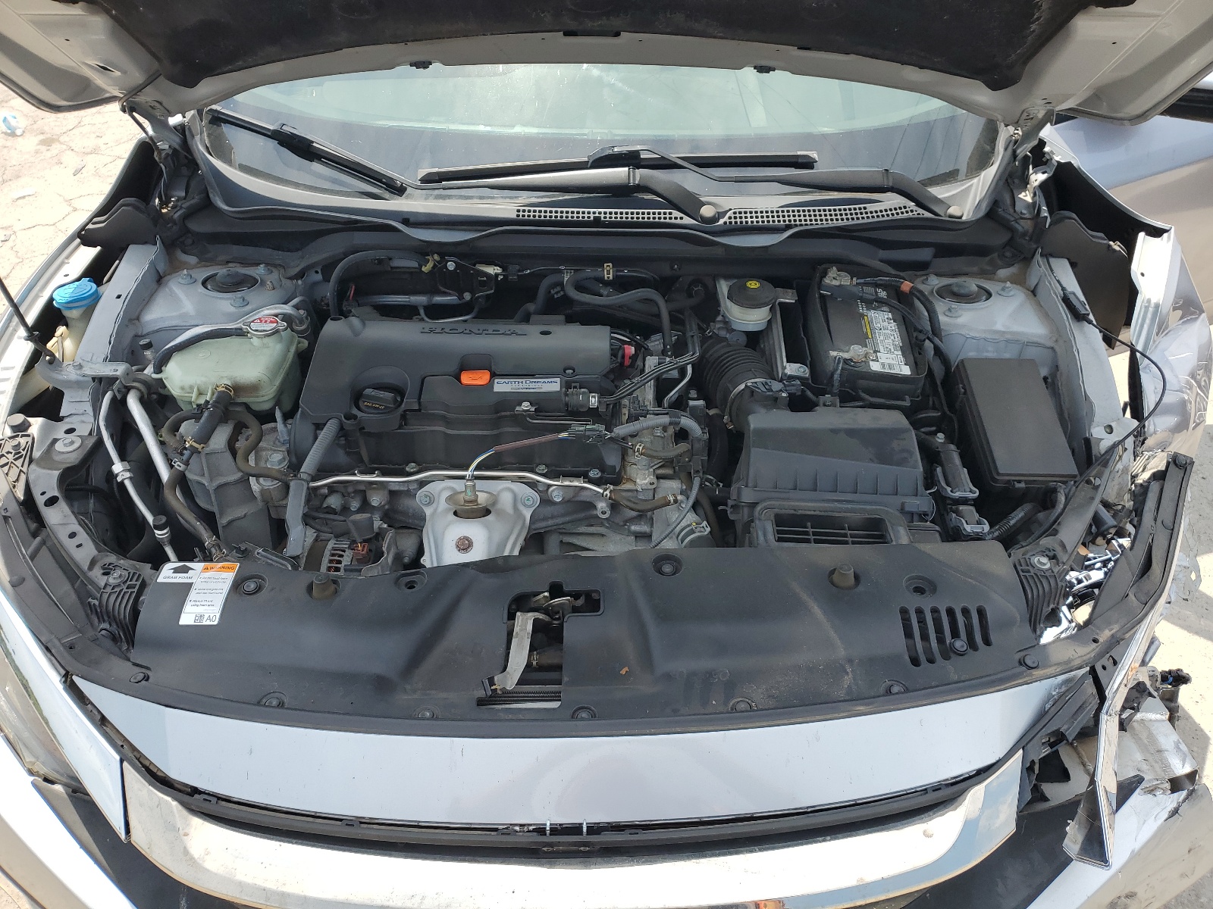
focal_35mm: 26
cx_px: 606
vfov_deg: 53.1
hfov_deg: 67.3
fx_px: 911
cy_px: 454
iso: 50
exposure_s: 1/1429
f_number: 1.5
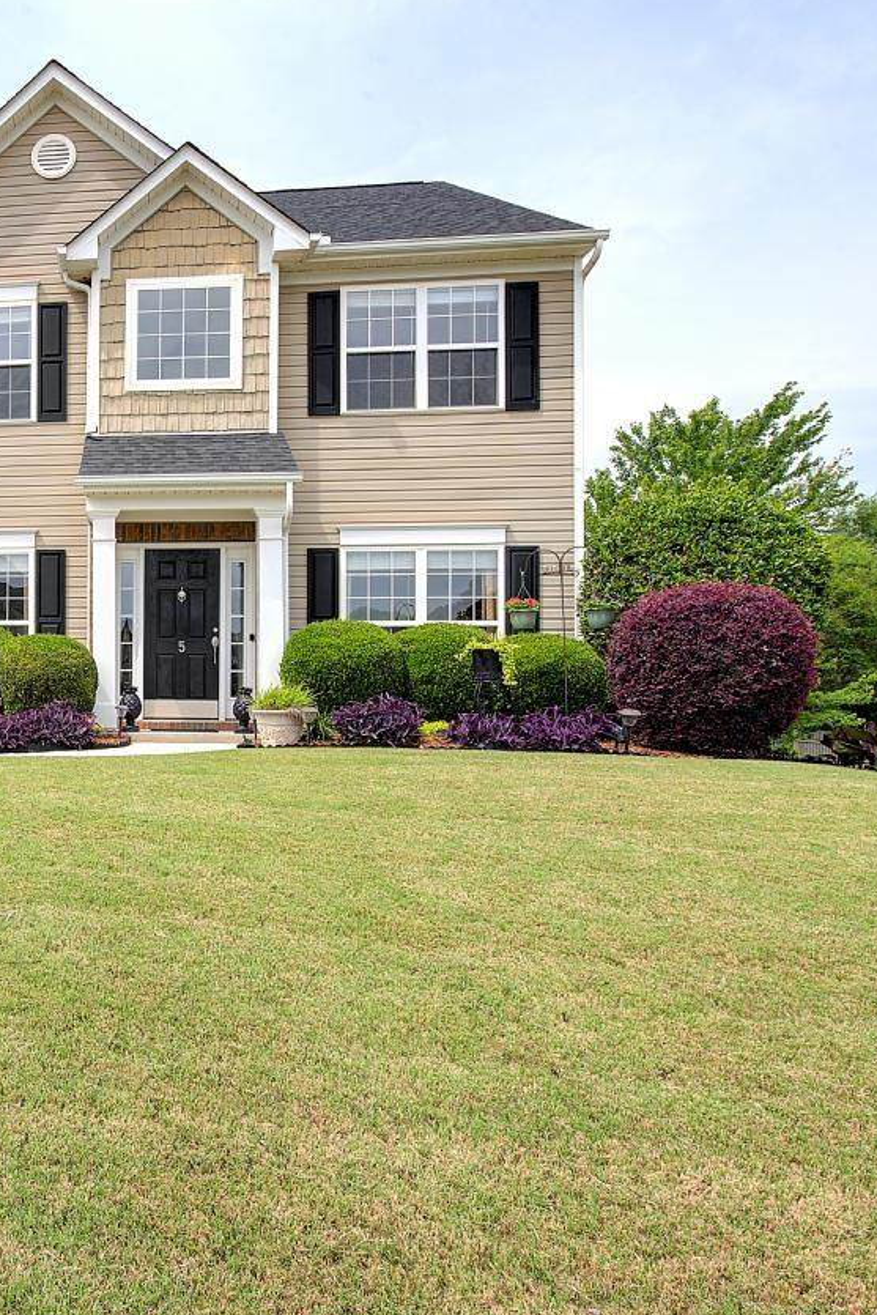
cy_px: 658
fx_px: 950
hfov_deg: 42.4
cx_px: -11
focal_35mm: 26
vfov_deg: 69.4
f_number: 11
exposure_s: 1/320
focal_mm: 17
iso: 400
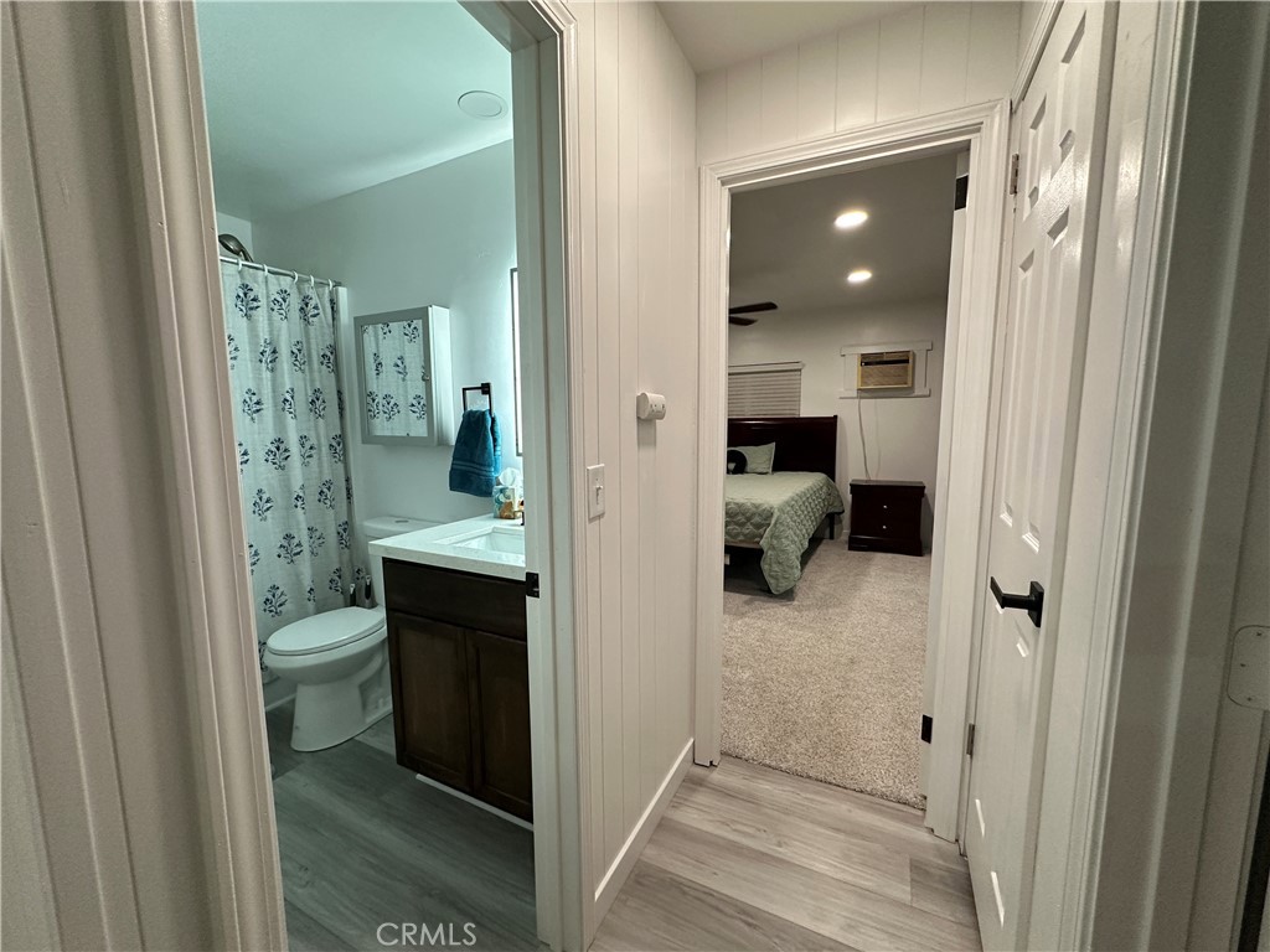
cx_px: 635
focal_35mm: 14
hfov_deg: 102.1
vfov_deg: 85.7
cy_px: 476
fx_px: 514
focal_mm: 2.22
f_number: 2.2
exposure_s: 1/120
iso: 320
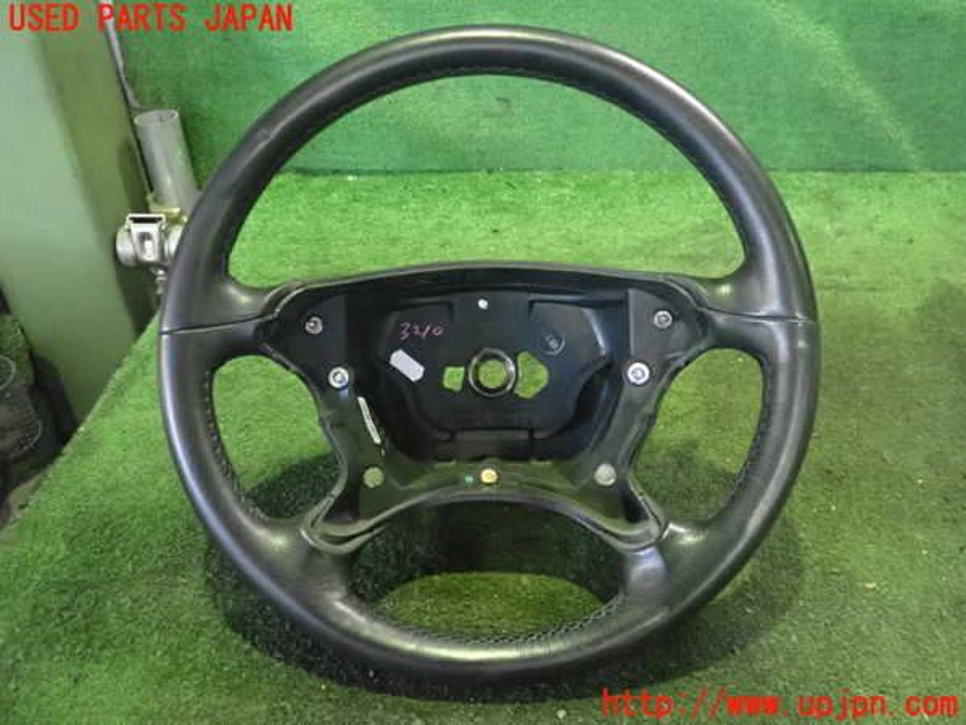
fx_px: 837
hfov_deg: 60.0
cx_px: 483
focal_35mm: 30
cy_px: 362
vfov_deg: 46.8
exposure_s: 1/60
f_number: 2.3
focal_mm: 5.4
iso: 2500
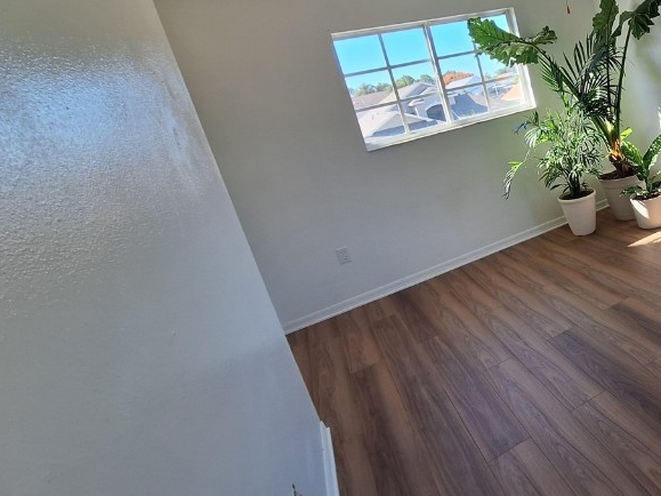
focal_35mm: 23
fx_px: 439
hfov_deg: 65.9
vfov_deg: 58.0
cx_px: 546
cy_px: 182
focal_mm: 1.74
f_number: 2.2
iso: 40
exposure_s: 1/258
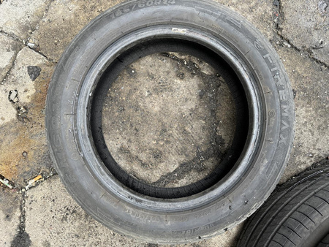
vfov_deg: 56.9
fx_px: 228
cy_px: 124
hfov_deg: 71.6
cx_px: 164
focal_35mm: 24
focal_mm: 6.86
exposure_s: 1/121
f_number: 1.78
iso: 200
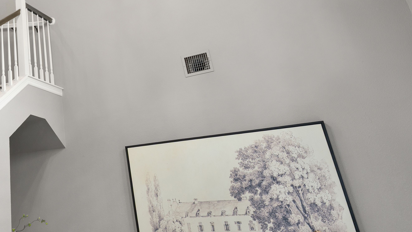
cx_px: 19
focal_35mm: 38
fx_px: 415
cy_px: 36
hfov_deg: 46.0
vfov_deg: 30.2
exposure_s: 1/1.67
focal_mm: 16
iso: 320
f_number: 7.1
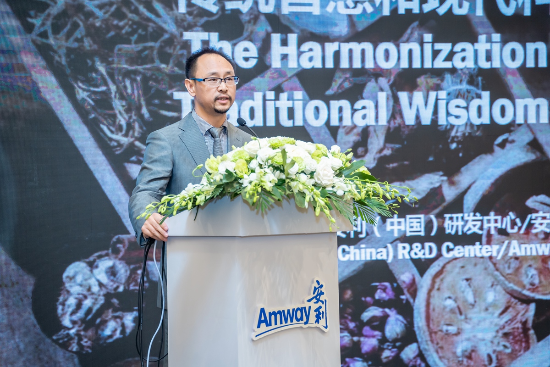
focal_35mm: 68
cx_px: 275
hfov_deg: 29.7
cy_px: 184
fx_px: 1039
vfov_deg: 20.0
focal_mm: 68
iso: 1000
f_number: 4
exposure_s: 1/125
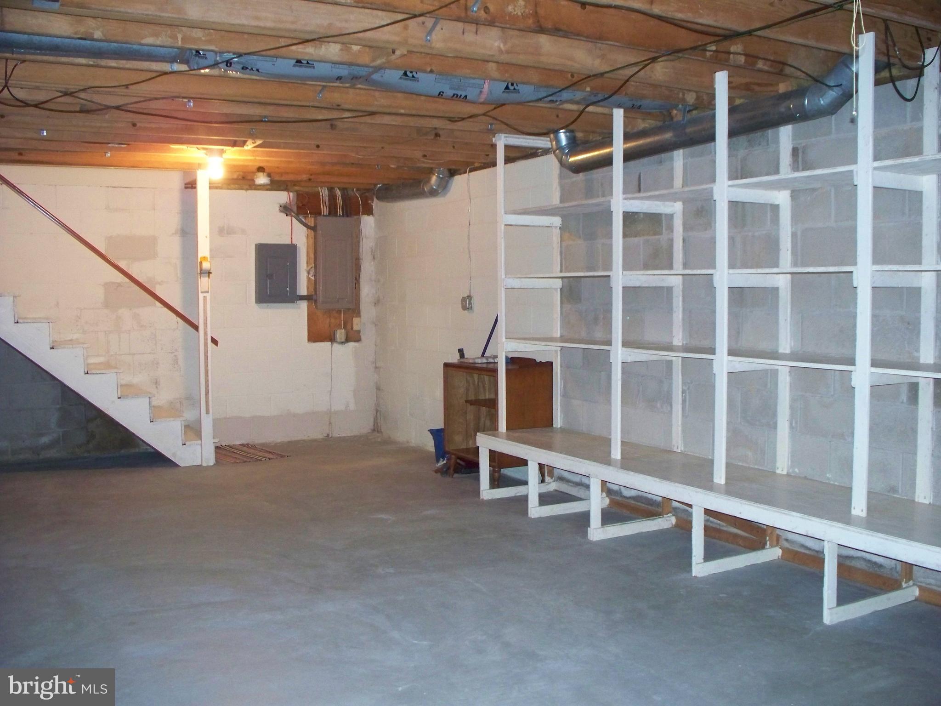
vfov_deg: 39.7
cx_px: 470
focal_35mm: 36
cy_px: 353
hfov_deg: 51.4
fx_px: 979
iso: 400
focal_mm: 7.54
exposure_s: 1/30
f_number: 2.8
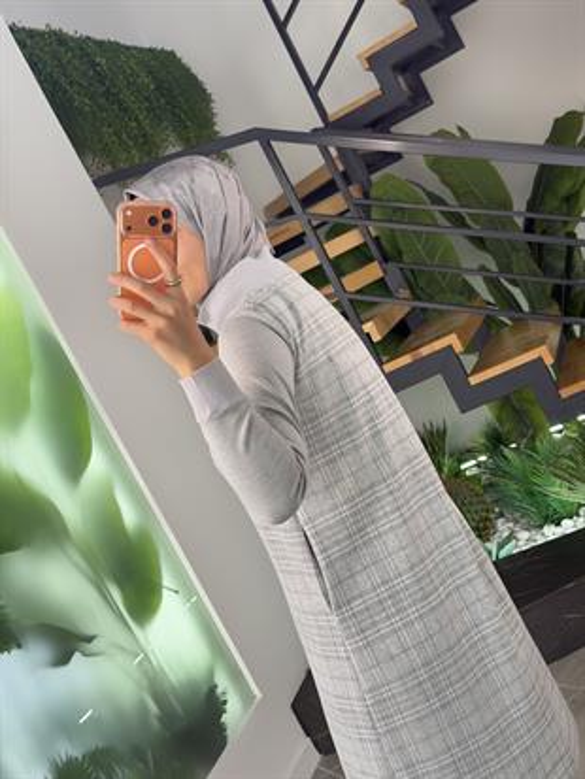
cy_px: 390
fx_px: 1081
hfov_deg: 30.3
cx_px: 292
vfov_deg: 39.6
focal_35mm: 48
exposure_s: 1/122
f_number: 1.78
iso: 64
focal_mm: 6.76
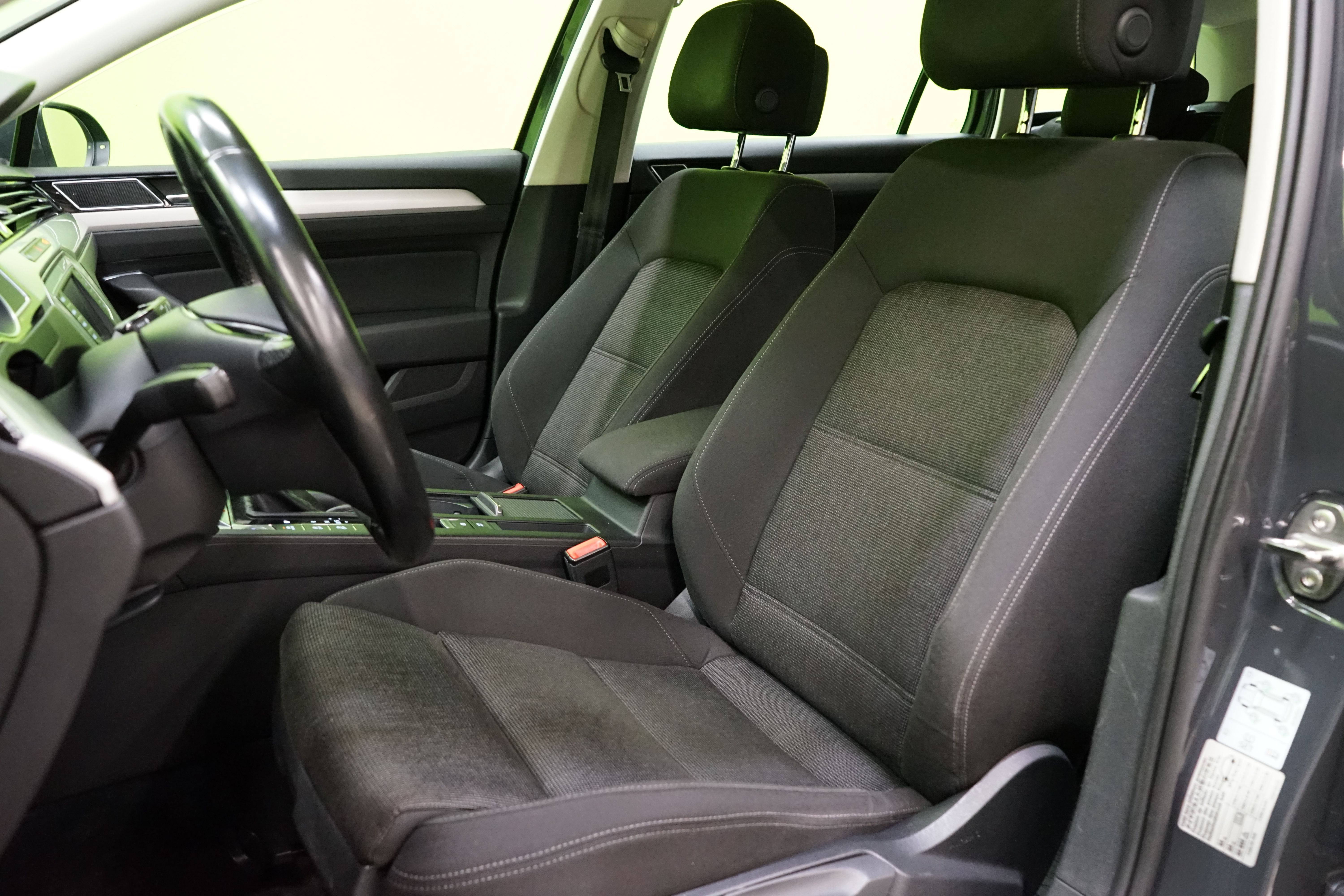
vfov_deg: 45.0
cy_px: 448
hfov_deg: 63.7
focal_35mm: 29
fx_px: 1083
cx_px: 672
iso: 5000
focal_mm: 29
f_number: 5.6
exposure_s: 1/25
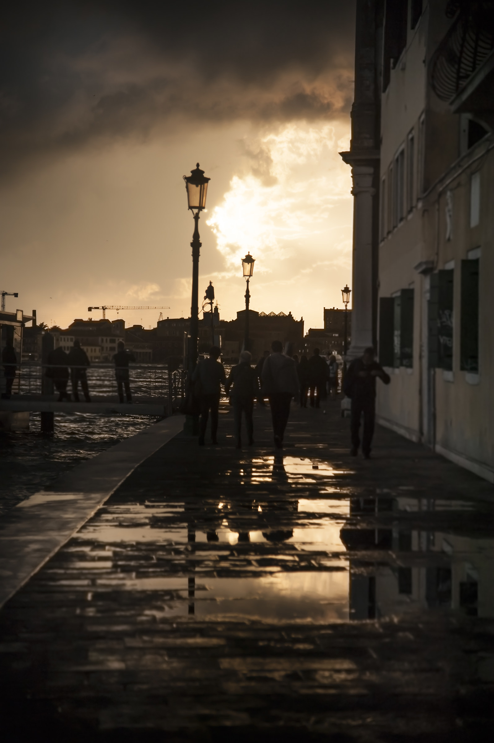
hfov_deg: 17.5
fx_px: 1608
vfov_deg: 26.0
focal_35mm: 78
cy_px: 372
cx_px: 247
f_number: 4
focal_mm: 78
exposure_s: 1/1600
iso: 200
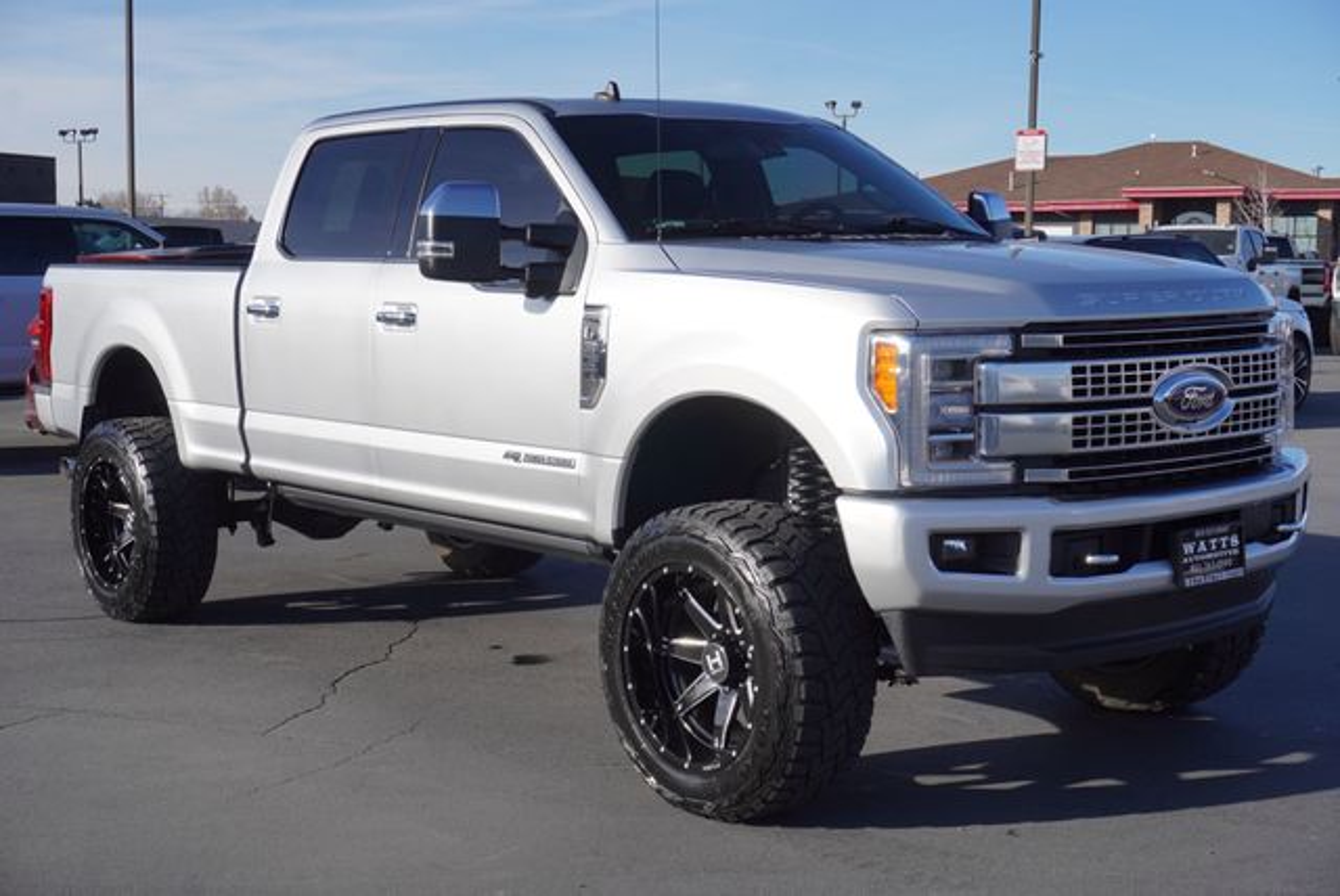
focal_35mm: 51
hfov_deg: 38.8
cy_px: 448
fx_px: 1900
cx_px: 670
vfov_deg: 26.5
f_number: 9
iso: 100
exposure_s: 1/200
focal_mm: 34
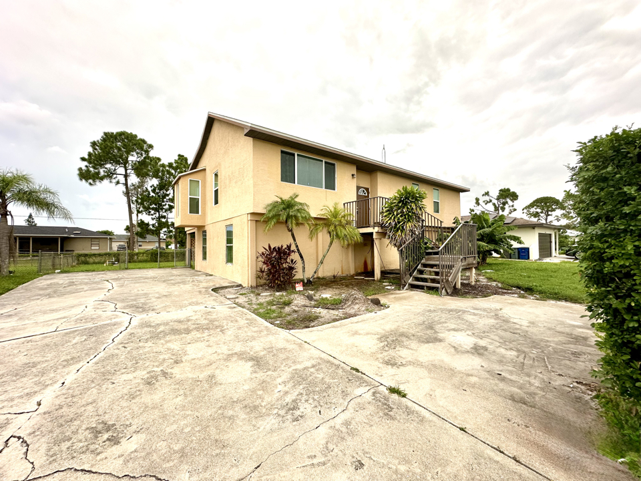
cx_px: 320
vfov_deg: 85.7
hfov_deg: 102.1
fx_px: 259
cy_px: 240
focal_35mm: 14
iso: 80
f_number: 2.2
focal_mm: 2.22
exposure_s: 1/99
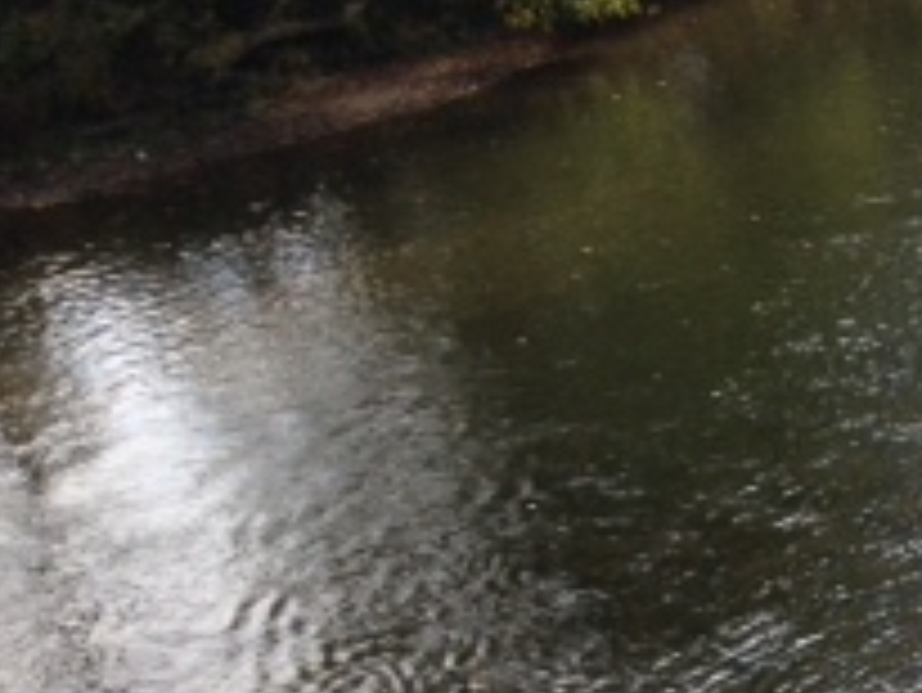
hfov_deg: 17.1
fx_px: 2745
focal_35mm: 103
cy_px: 1062
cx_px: 1421
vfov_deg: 13.5
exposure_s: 1/507
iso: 50
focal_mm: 4.12
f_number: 2.4
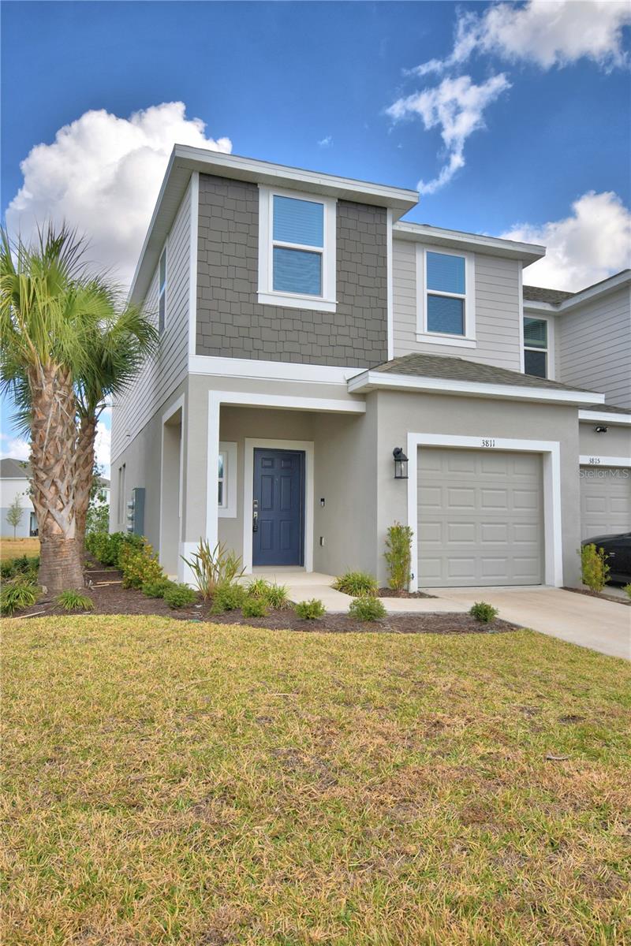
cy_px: 473
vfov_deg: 71.5
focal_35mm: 25
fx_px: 657
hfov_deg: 51.3
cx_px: 316
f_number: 5.3
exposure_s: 1/640
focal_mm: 17
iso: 100
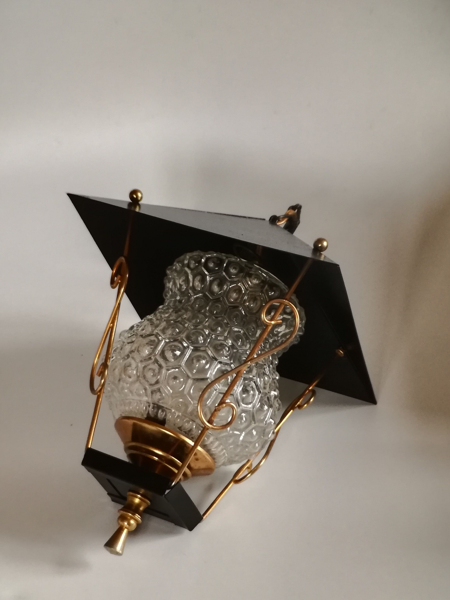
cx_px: 225
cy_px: 300
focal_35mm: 36
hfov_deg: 39.7
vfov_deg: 51.4
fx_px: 624
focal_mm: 3.79
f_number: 2
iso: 320
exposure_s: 1/25
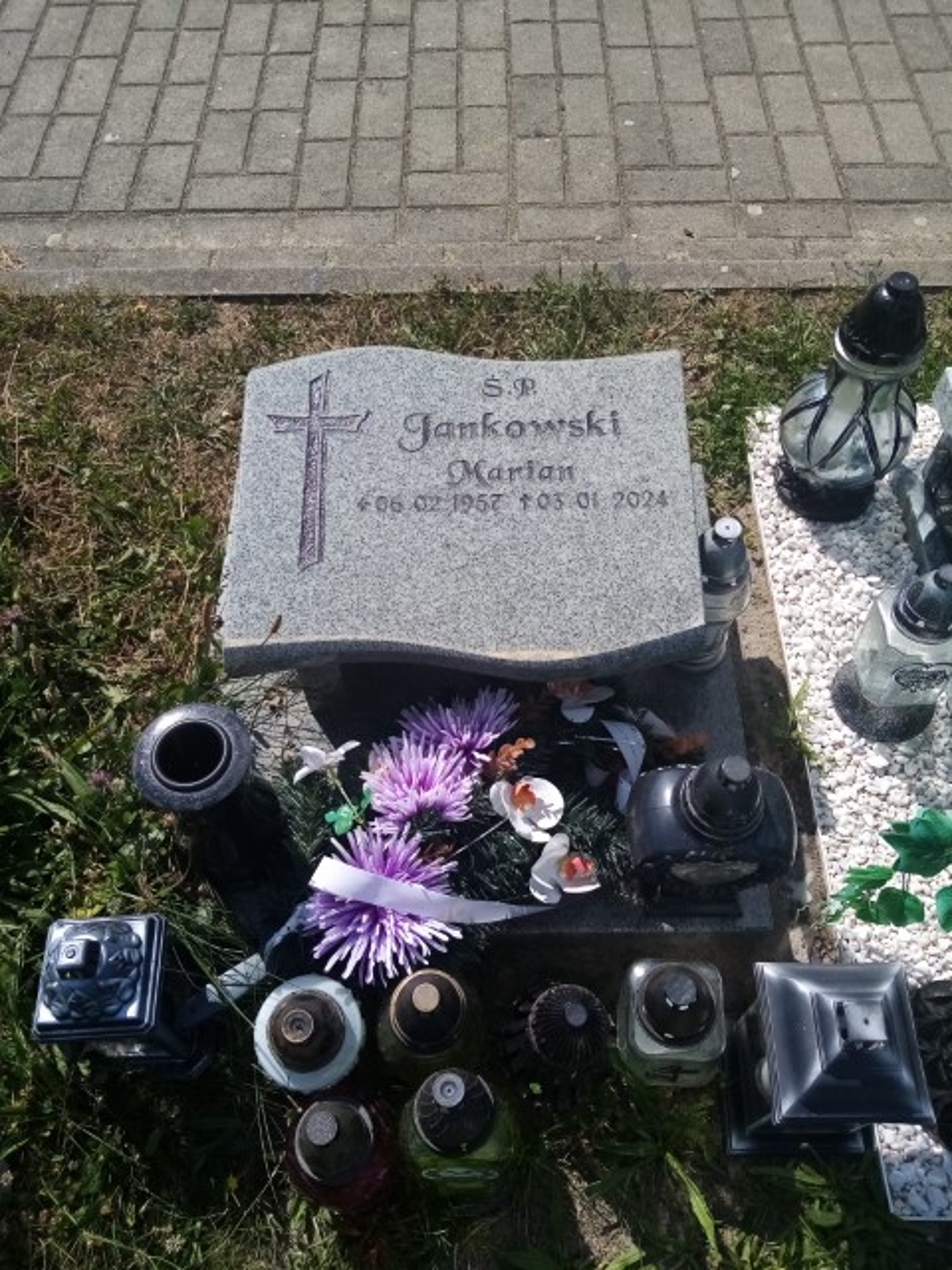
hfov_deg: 53.1
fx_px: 953
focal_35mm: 26
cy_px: 635
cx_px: 476
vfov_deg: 67.3
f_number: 1.8
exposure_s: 1/2179
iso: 105
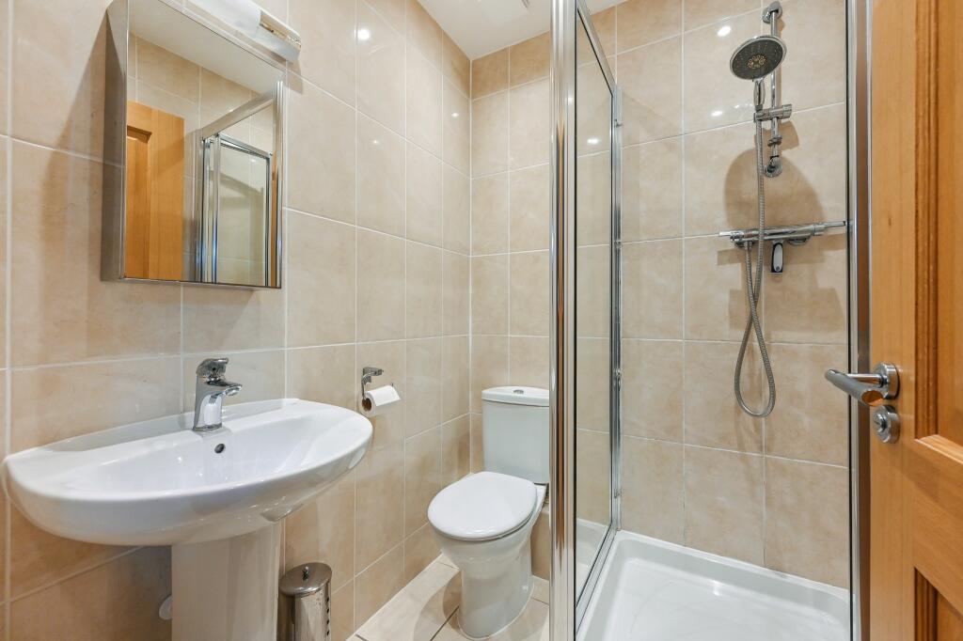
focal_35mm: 14
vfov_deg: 81.2
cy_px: 320
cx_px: 482
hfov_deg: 104.3
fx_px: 374
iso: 400
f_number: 8
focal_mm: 14
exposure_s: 1/20
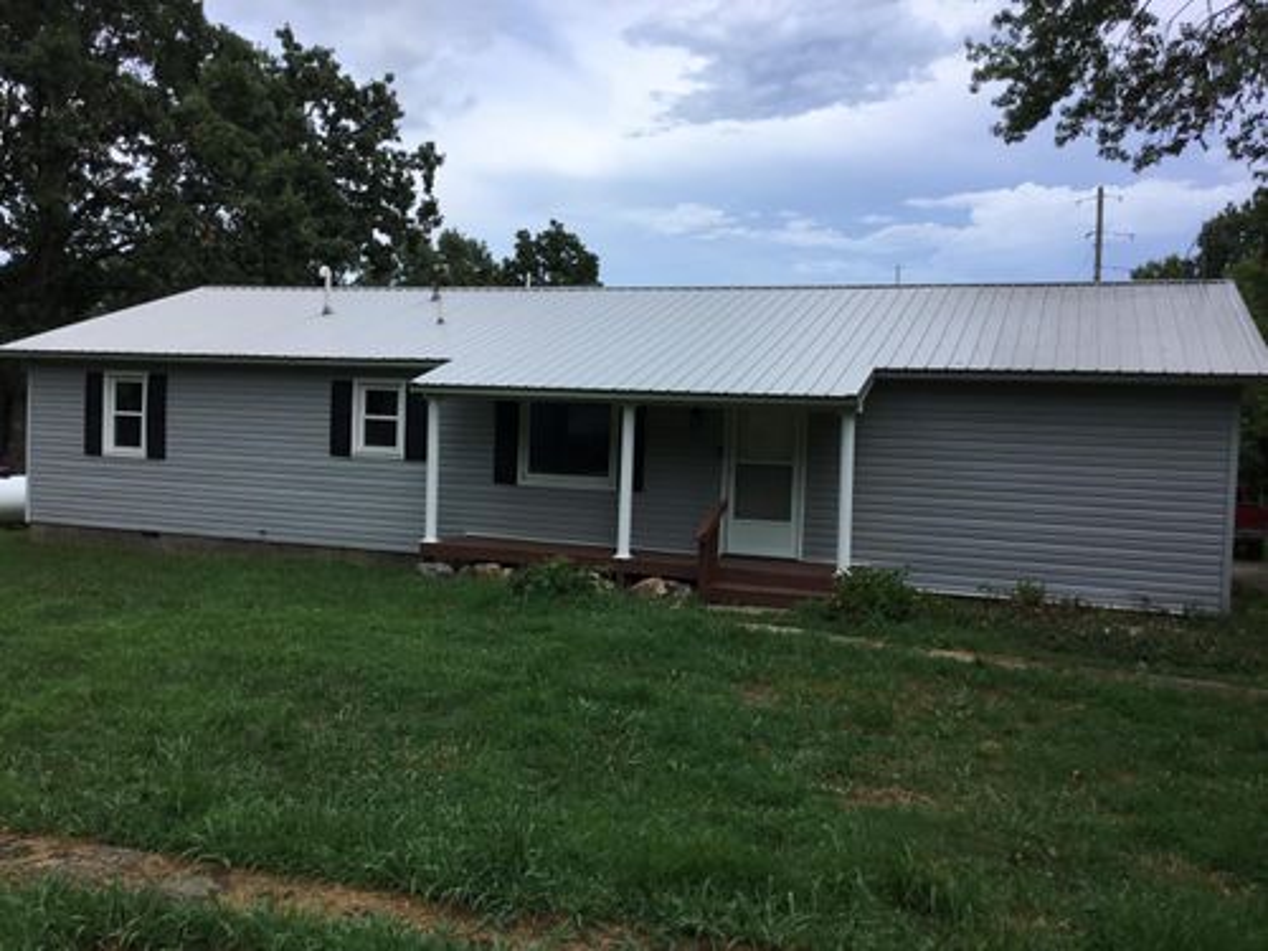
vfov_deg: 45.4
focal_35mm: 31
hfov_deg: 58.4
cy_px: 476
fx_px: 1136
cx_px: 634
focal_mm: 3.3
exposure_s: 1/1087
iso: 25
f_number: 2.4
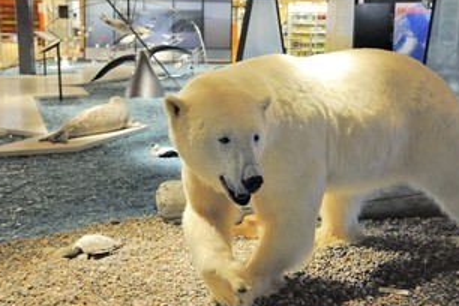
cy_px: 146
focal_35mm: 48
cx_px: 243
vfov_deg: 28.1
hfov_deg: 41.1
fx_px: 612
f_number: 4.5
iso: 1600
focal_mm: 35
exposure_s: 1/13
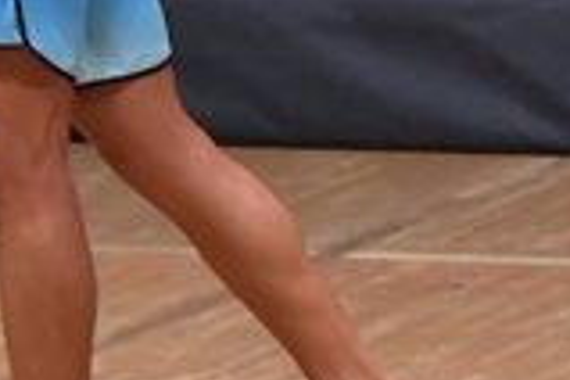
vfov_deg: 1.1
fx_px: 19663
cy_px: -115
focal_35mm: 1242
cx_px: 830
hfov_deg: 1.7
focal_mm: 170
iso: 6400
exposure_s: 1/400
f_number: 5.6
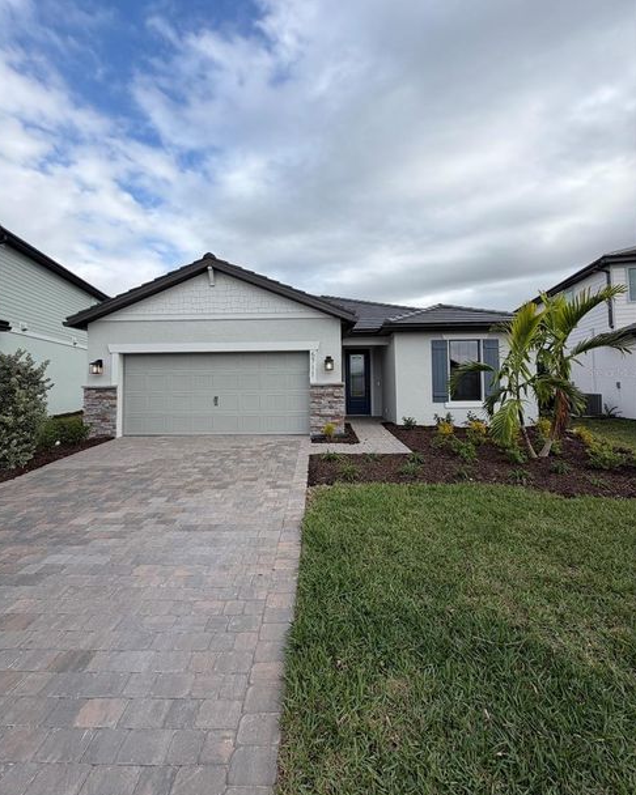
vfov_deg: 96.7
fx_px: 353
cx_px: 311
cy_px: 372
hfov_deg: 84.0
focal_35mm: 15
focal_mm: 2.22
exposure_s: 1/502
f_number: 2.2
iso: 64
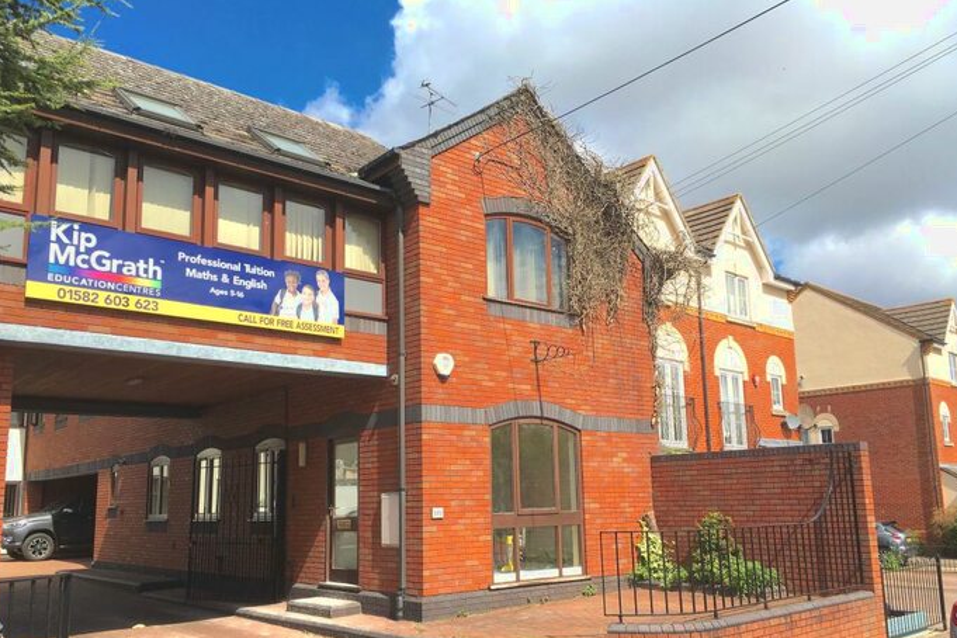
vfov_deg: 42.2
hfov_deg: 60.3
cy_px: 366
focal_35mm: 31
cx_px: 481
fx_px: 824
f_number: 2.2
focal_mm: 4.15
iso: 25
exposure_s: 1/1603
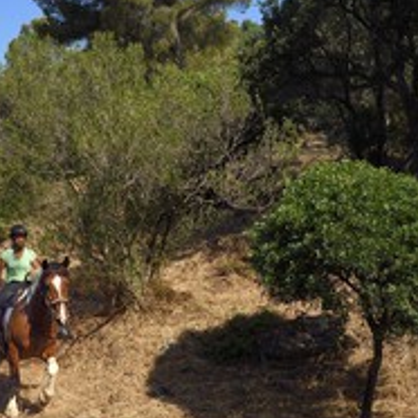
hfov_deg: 35.9
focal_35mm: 46
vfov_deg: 36.8
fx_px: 628
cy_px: 218
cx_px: 103
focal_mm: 24
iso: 400
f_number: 11
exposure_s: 1/500
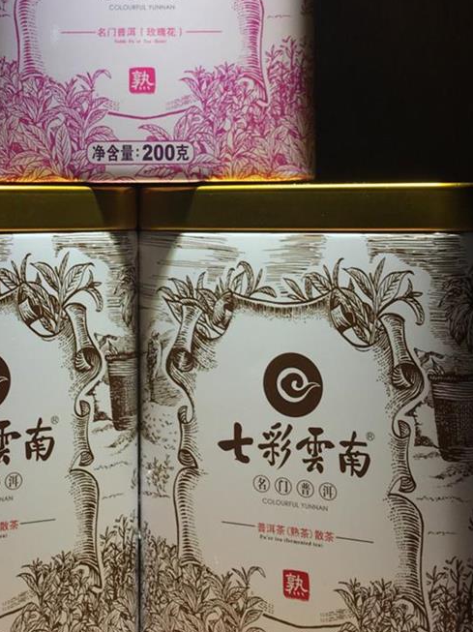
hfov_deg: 22.8
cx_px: 147
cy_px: 181
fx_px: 1167
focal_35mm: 64
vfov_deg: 29.9
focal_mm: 4.15
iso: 40
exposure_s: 1/100
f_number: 2.2
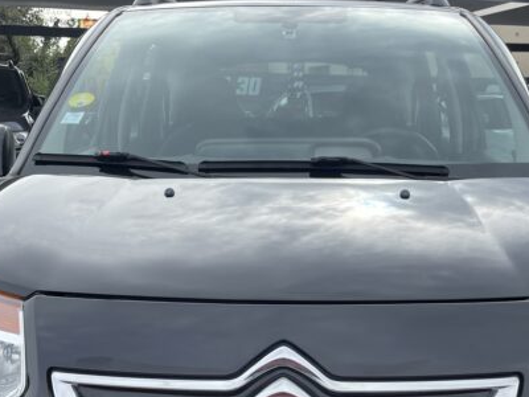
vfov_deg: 27.1
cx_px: 279
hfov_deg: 36.8
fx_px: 795
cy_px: 349
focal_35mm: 52
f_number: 1.6
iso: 32
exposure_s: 1/1247
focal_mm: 4.2
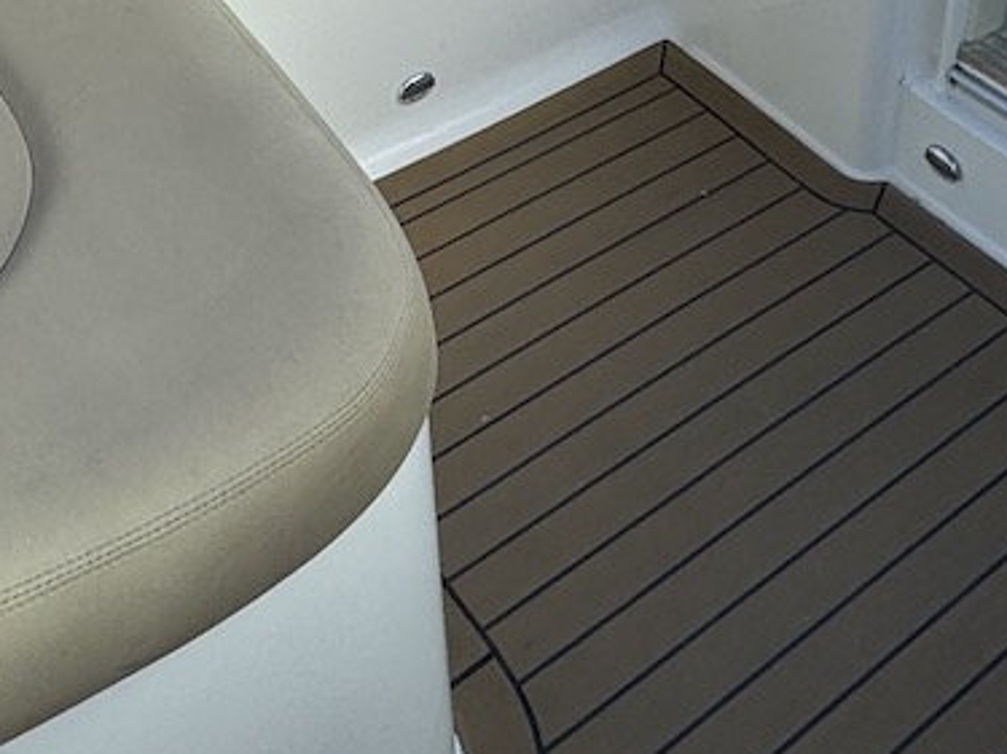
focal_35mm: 56
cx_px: 653
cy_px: -385
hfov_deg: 34.1
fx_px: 1629
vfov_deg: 21.7
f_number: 2.2
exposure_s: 1/552
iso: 40
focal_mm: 2.22
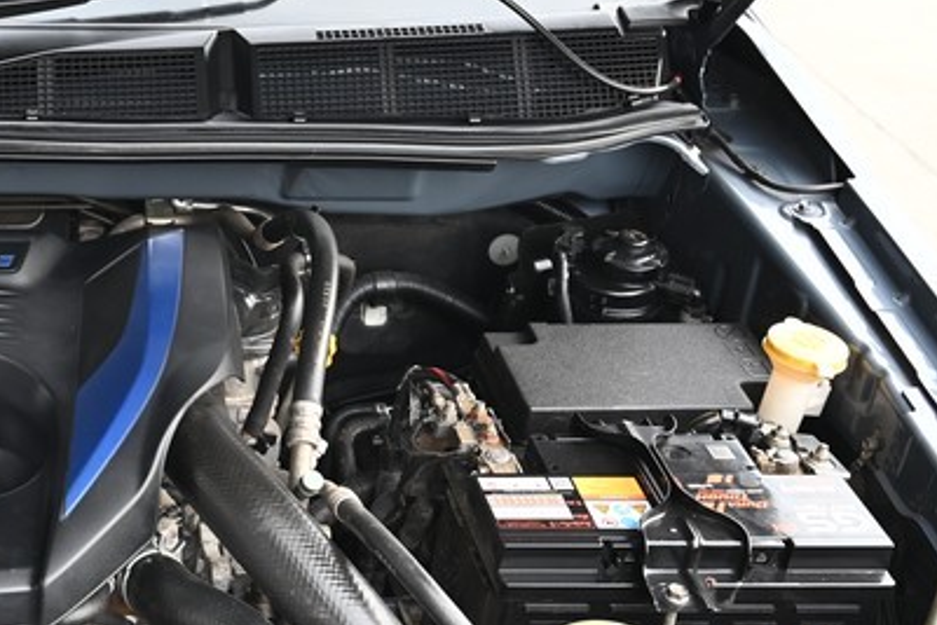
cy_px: 360
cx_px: -52
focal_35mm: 66
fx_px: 1718
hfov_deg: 28.2
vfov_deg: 20.6
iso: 200
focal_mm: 24
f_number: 5.6
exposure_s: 1/45
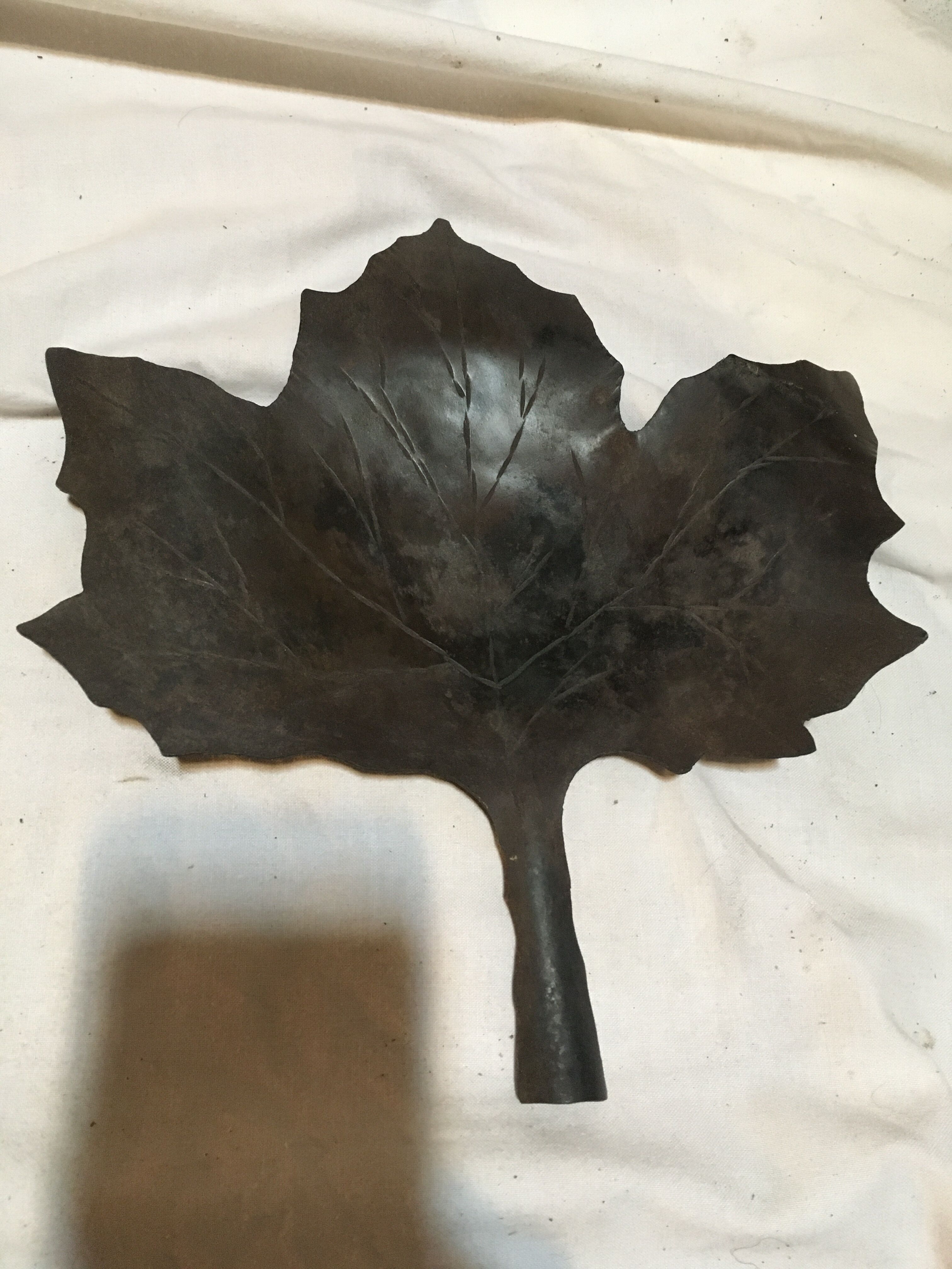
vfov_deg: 61.7
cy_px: 634
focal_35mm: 29
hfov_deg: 48.2
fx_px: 1063
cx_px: 476
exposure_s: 1/17
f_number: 2.2
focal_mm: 4.15
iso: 250
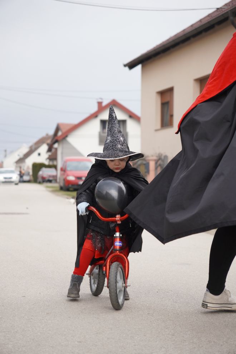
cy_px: 177
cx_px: 118
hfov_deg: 18.2
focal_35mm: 75
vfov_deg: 27.0
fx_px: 737
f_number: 3.2
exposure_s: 1/250
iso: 400
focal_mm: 50
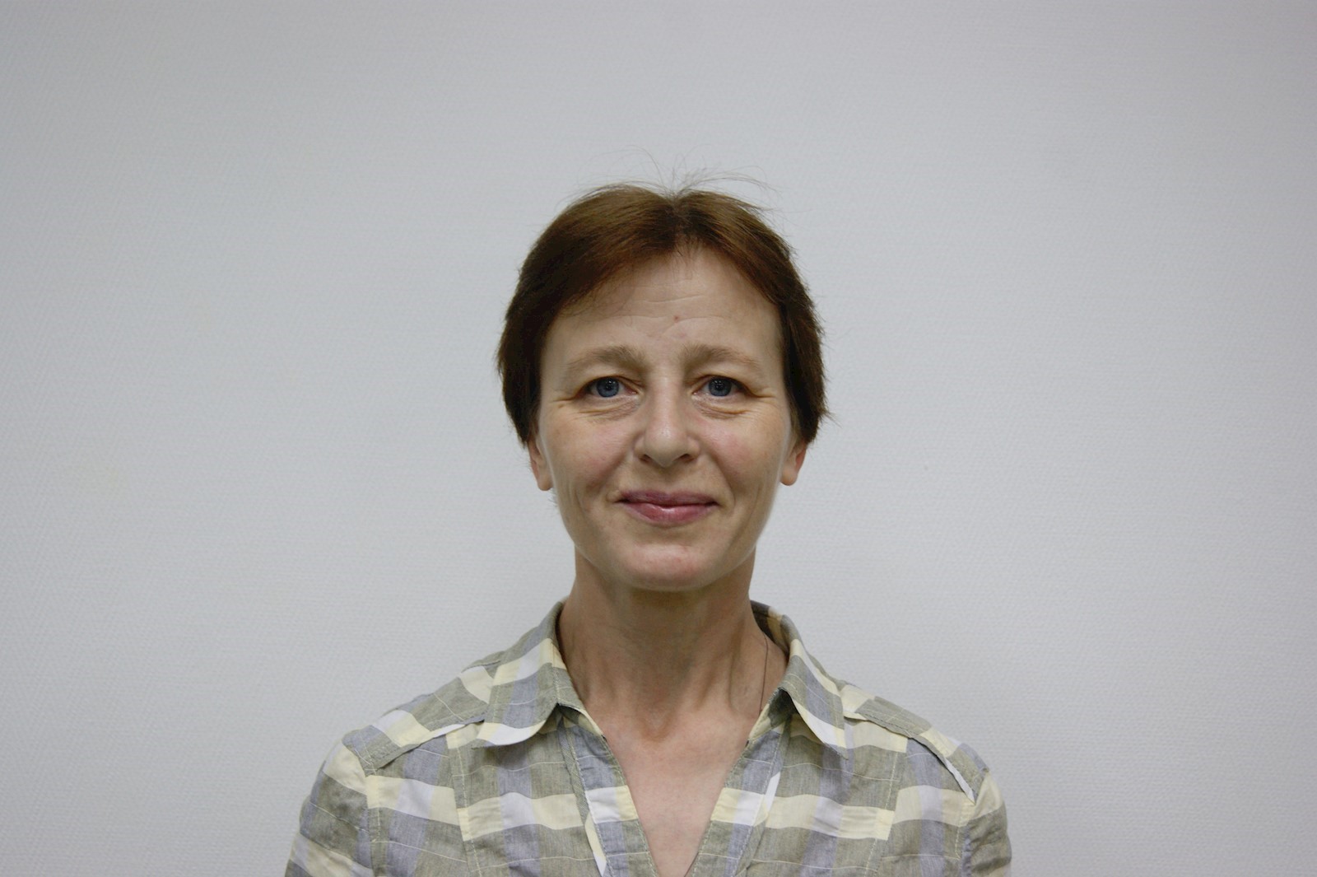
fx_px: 1920
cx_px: 658
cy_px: 438
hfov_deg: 37.9
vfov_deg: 25.7
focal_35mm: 52
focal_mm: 35
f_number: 5
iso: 400
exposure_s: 1/40
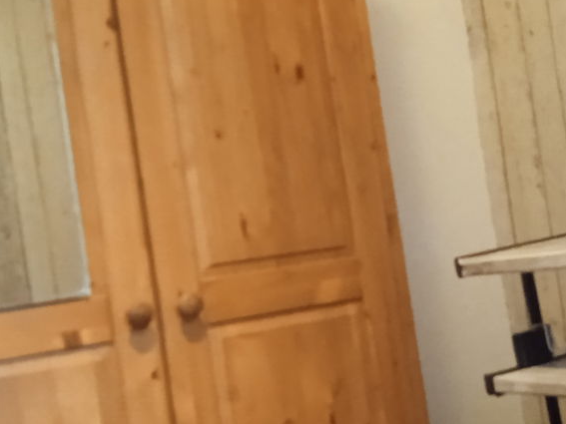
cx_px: 445
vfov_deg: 18.7
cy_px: 195
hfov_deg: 24.4
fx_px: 1291
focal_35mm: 79
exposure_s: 1/14.3
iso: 3406
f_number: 2.2
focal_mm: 3.43
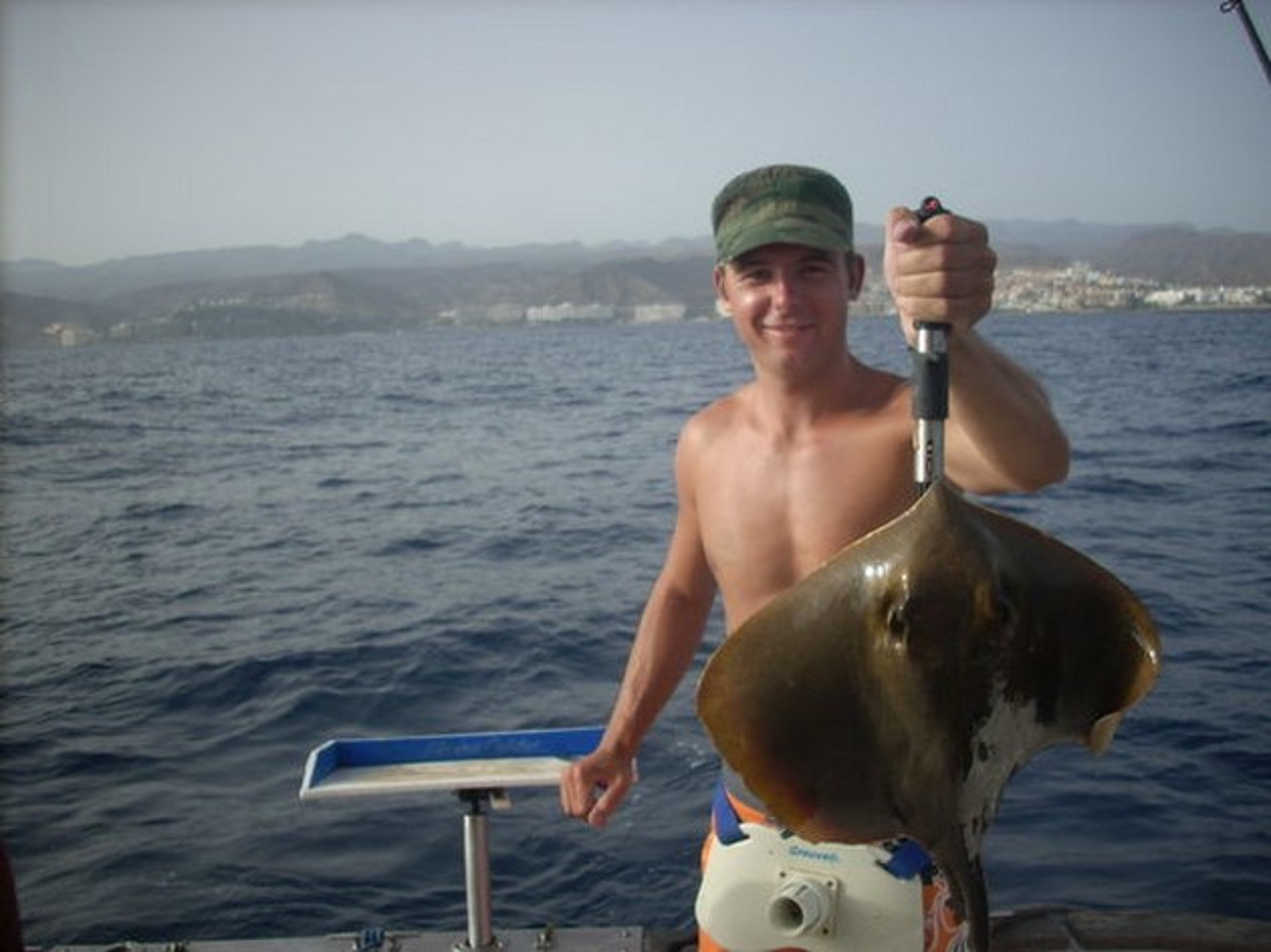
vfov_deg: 38.6
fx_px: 1358
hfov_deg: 50.2
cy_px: 476
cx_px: 636
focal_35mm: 37
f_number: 5.6
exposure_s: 1/210
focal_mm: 6.2
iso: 64
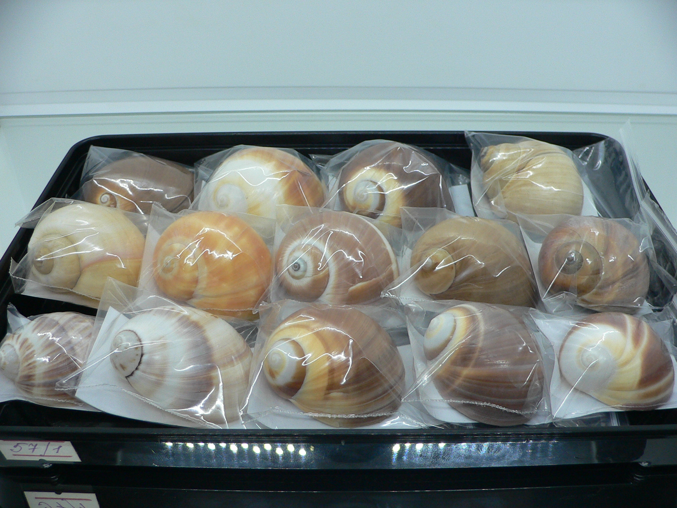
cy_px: 254
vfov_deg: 40.7
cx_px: 338
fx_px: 685
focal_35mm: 35
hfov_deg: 52.6
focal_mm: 4.6
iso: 150
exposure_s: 1/60
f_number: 2.8
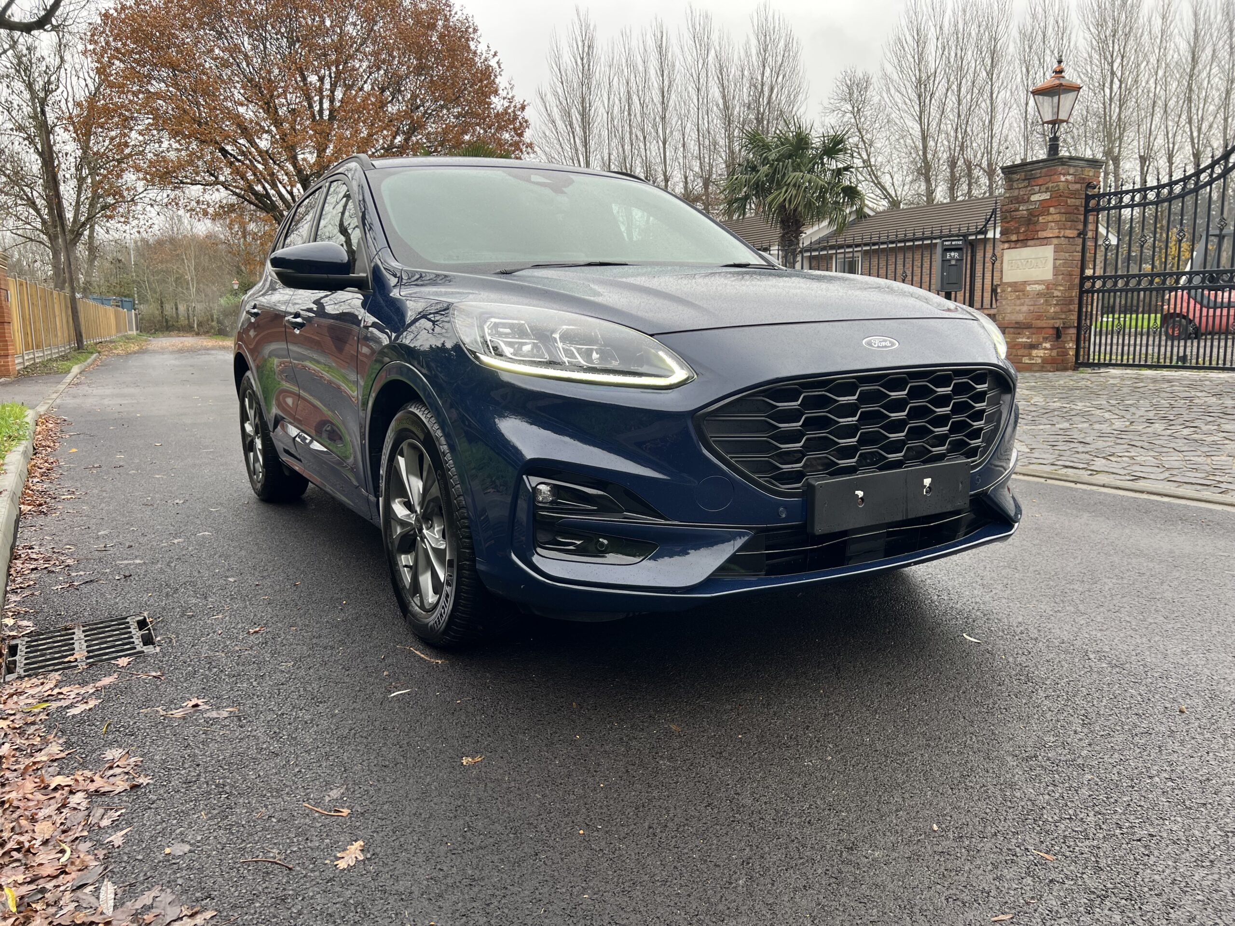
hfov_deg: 67.3
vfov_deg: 53.1
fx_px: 928
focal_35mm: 26
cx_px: 618
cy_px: 463
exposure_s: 1/249
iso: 40
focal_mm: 5.7
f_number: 1.5
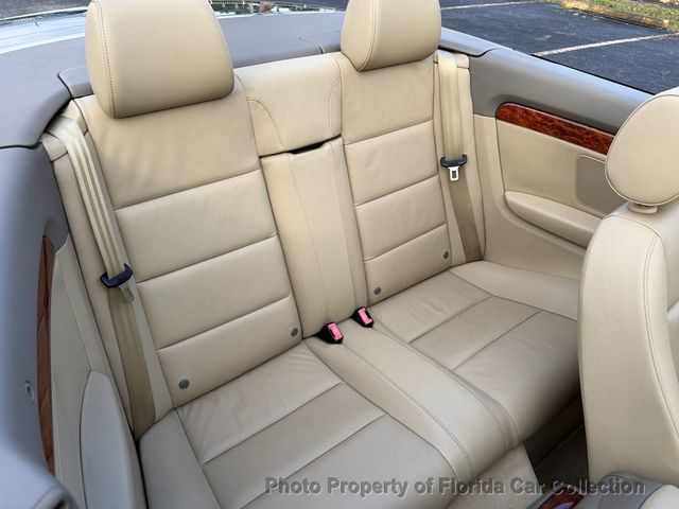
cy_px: 254
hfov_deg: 71.6
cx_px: 340
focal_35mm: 24
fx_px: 471
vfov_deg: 56.8
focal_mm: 6.76
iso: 80
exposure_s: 1/920
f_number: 1.78
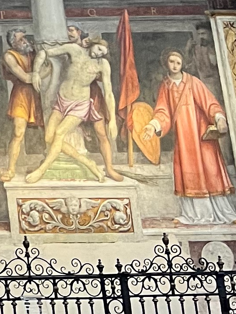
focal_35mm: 146
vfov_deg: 12.1
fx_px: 1326
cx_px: -377
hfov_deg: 8.9
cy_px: -303
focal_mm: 5.7
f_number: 1.5
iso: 200
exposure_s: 1/50
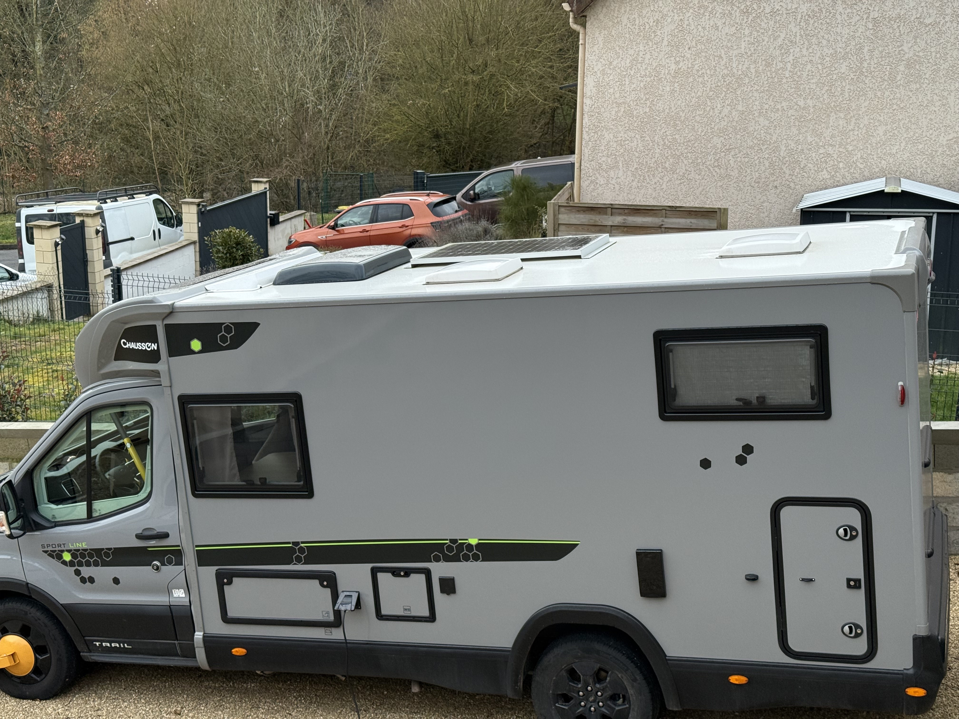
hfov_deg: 39.7
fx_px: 1330
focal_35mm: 48
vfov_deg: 30.3
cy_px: 360
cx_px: 480
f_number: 1.78
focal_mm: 6.76
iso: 125
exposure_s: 1/72
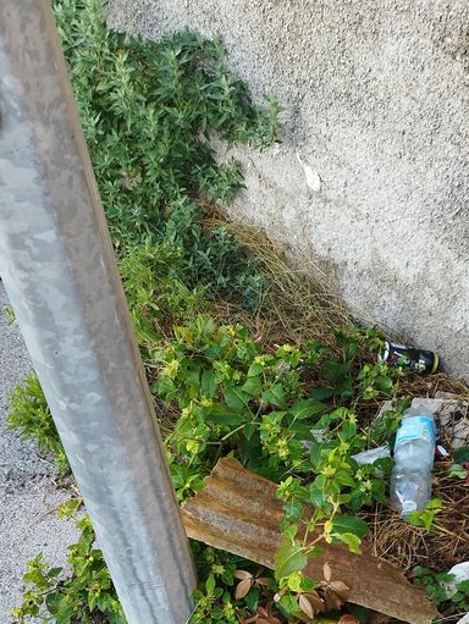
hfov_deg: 32.2
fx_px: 794
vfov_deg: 40.3
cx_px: 358
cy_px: 539
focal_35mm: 44
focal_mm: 5.95
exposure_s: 1/50
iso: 140
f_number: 1.89
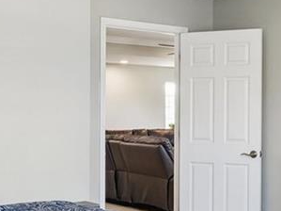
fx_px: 584
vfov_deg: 20.4
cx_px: 229
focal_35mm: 72
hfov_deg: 26.5
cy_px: 112
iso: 400
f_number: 8
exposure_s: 1/13
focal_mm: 14
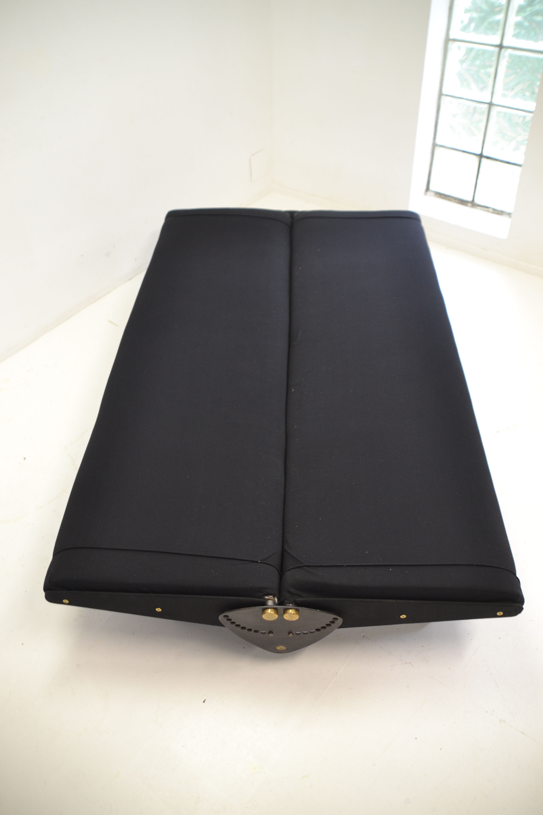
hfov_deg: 47.9
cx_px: 272
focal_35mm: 27
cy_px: 408
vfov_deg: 67.4
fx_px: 611
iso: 500
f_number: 3.5
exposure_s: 1/15
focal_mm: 18
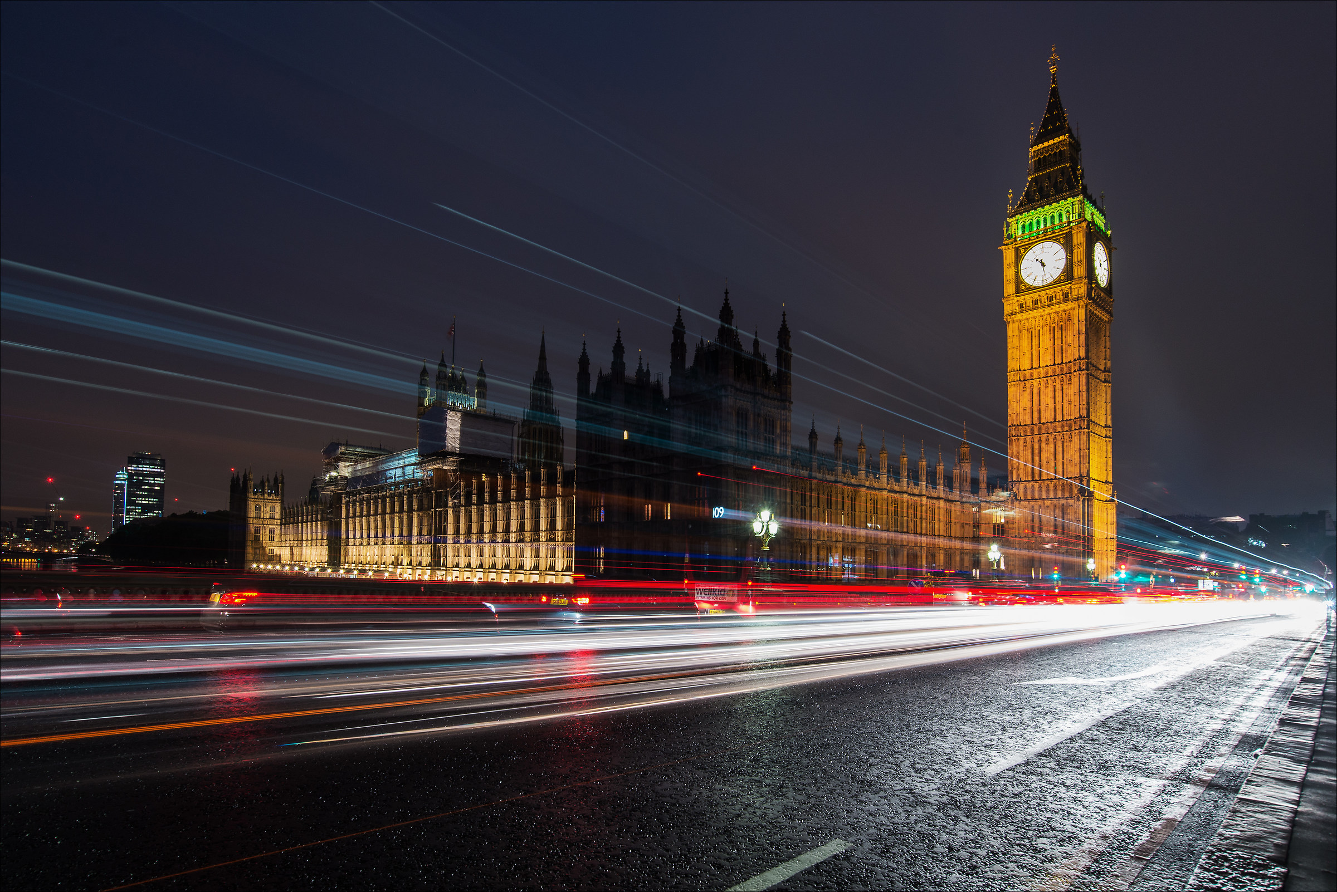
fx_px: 669
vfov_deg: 67.4
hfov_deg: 90.0
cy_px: 446
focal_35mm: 18
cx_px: 668
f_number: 9
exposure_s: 56
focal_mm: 18
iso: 200
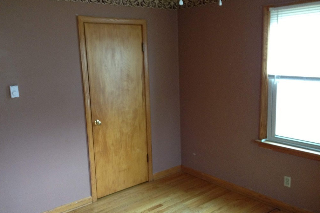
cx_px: 159
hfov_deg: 51.9
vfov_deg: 36.0
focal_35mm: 37
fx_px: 329
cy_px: 113
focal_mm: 4.28
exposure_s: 1/20
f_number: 2.4
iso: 200
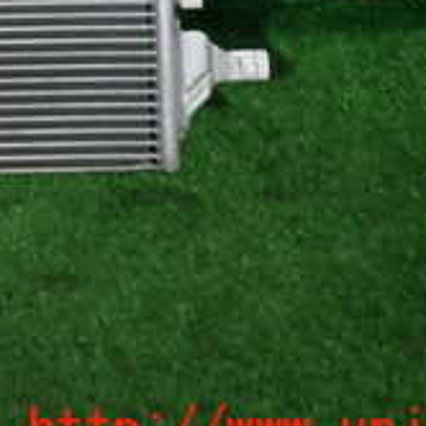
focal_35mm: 80
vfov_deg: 20.0
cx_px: -162
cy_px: -113
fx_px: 1114
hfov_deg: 19.6
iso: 200
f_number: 2
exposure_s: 1/40
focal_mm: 4.5
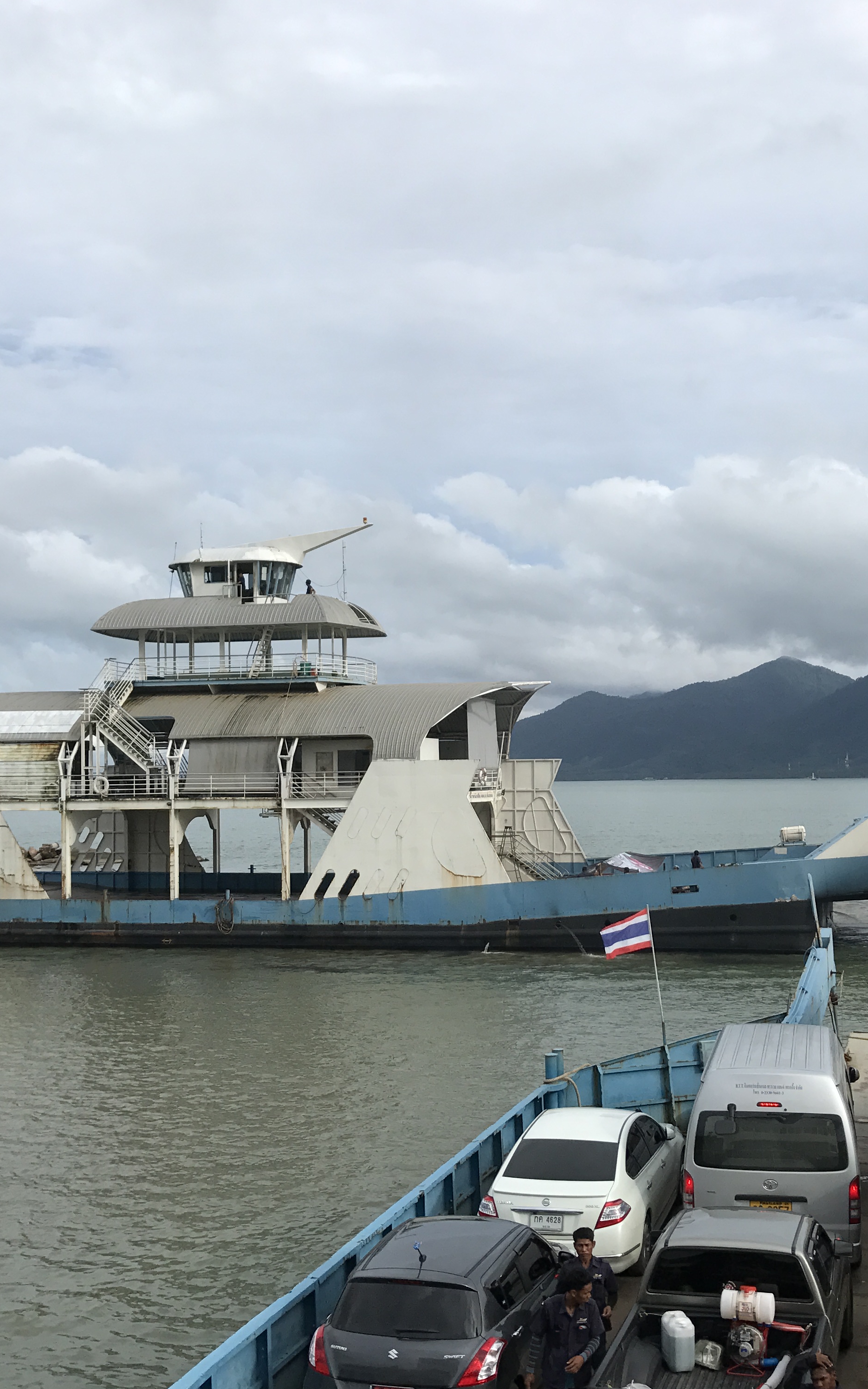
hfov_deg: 31.7
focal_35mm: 40
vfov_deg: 49.3
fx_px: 1514
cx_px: 578
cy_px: 696
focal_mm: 3.99
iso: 20
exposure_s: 1/2817
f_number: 1.8
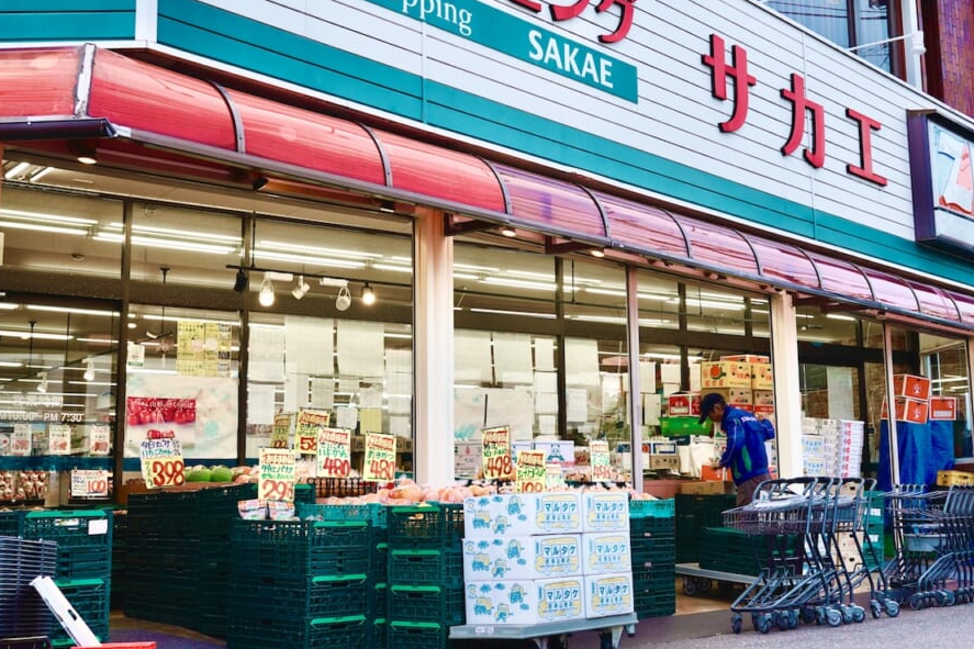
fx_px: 1217
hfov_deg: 43.5
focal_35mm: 45
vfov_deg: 29.8
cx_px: 551
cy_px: 278
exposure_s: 1/125
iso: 100
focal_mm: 26
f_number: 5
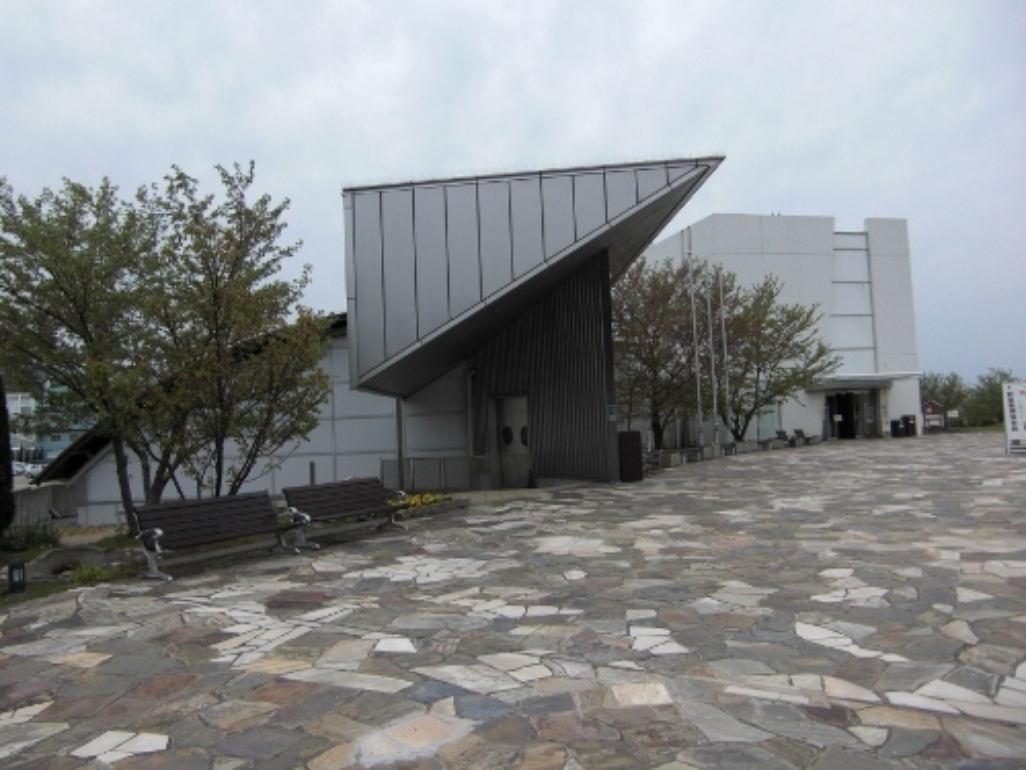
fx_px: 830
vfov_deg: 49.7
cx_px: 513
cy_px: 385
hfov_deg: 63.4
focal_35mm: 28
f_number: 2.6
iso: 100
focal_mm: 4.9
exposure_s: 1/400
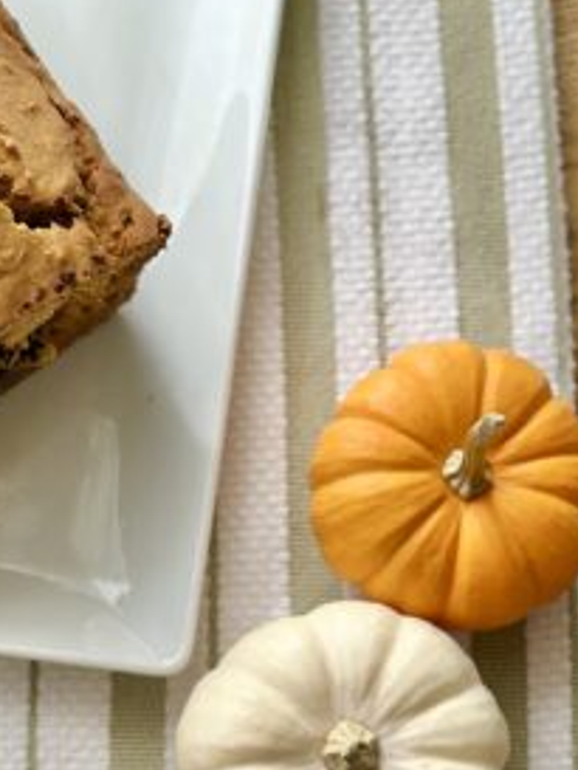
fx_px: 1958
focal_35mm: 88
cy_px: 623
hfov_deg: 16.6
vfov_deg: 21.9
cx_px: 63
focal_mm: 6.86
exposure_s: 1/244
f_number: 1.78
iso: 80
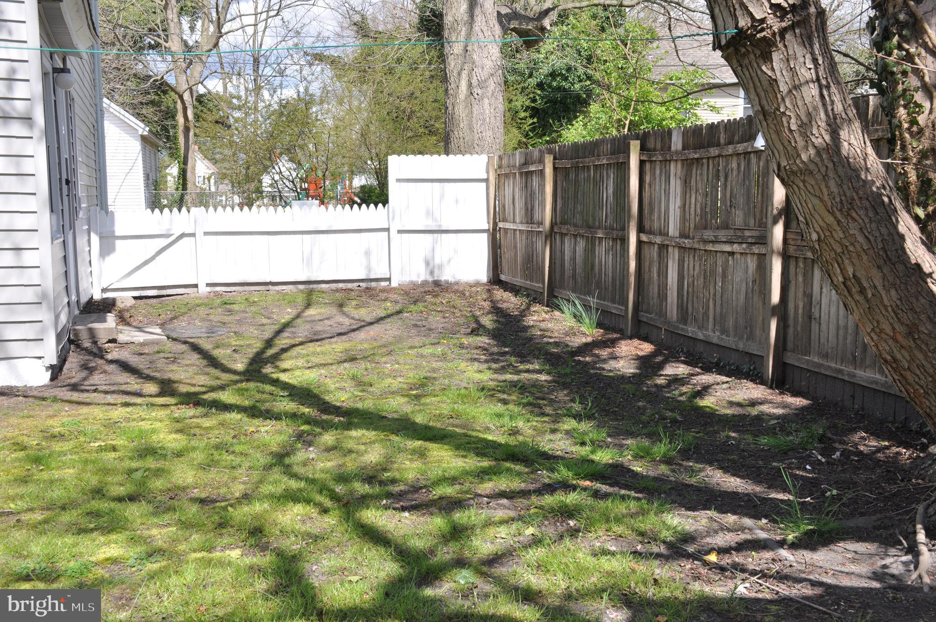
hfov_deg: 49.6
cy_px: 311
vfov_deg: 34.1
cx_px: 468
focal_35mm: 39
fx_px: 1013
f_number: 11
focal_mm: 26
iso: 200
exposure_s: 1/125
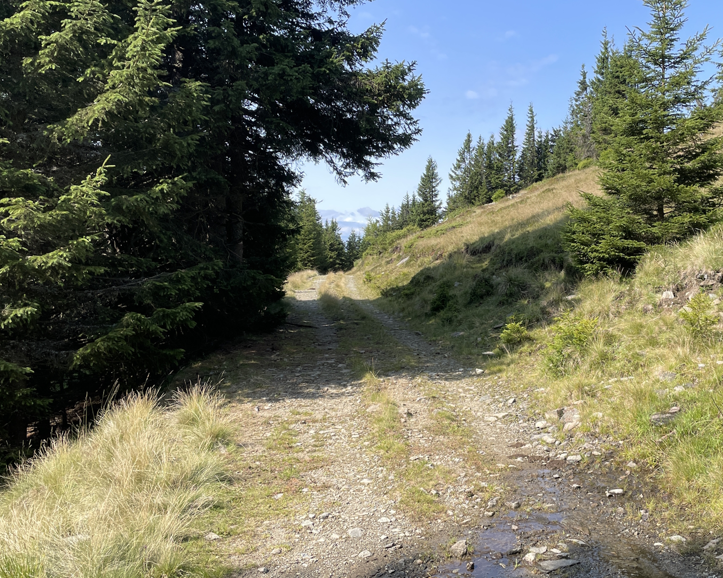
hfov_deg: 49.4
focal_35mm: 36
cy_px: 290
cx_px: 483
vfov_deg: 41.2
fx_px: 770
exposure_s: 1/1742
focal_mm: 4.2
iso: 32
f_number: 1.6
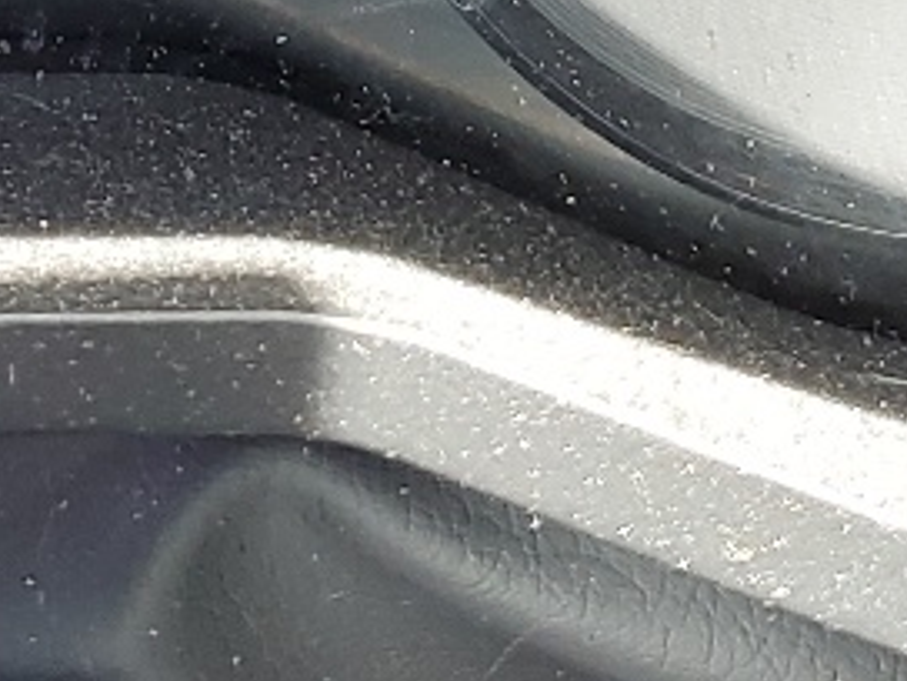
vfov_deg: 9.0
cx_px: -117
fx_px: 4009
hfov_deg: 12.7
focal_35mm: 153
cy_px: -784
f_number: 1.5
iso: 57
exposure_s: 1/60.2
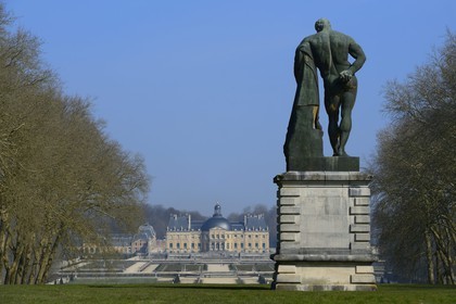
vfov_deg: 11.0
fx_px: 1583
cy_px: 152
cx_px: 228
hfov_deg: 16.4
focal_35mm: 125
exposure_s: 1/250
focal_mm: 125
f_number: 10
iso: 100
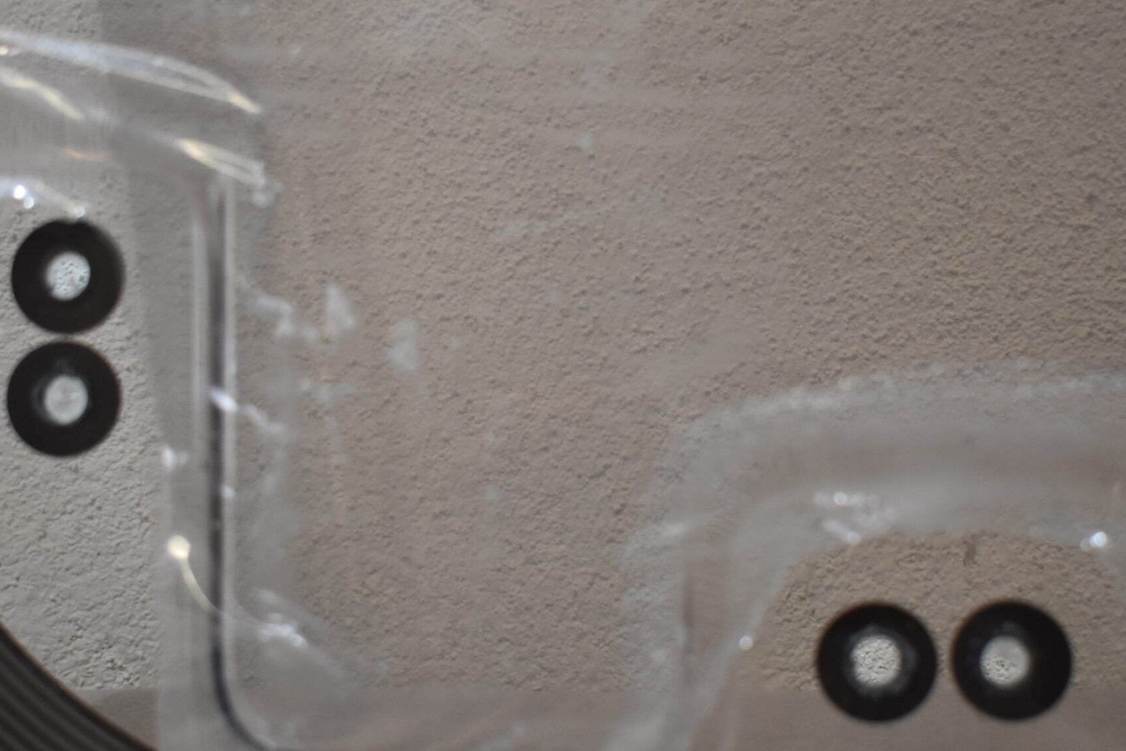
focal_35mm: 70
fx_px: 2181
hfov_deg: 28.9
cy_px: 425
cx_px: 546
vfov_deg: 19.5
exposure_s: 1/200
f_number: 4.2
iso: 800
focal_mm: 31
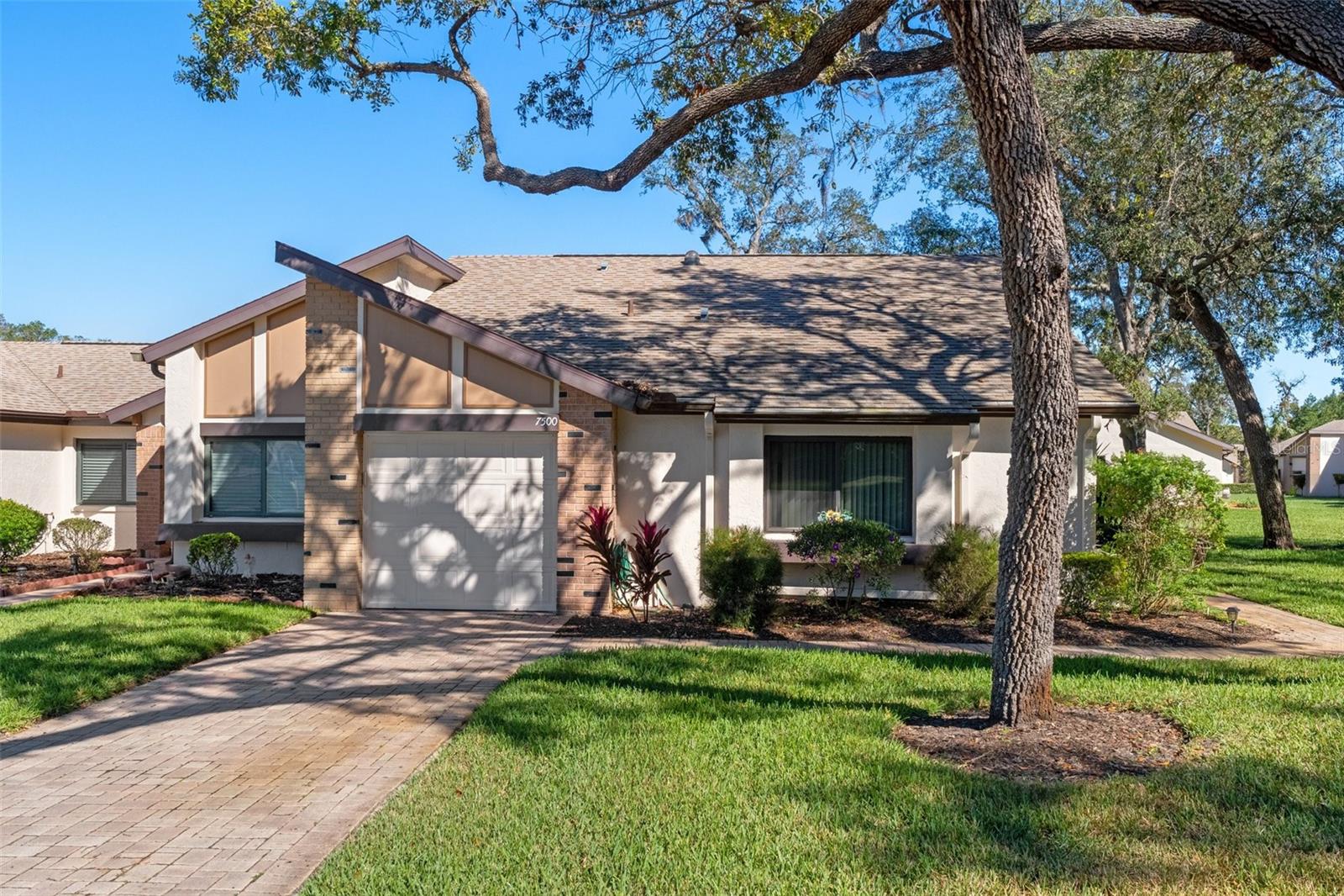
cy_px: 448
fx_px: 1120
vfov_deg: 43.6
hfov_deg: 61.9
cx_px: 672
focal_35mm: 30
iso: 640
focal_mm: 20
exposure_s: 1/640
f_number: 8
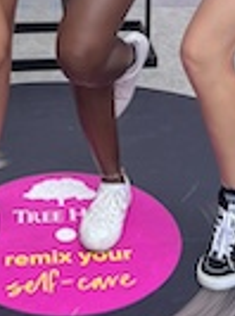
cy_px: -219
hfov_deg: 15.0
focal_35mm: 98
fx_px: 891
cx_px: 77
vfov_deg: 17.2
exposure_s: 1/1196
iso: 50
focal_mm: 5.7
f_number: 1.5
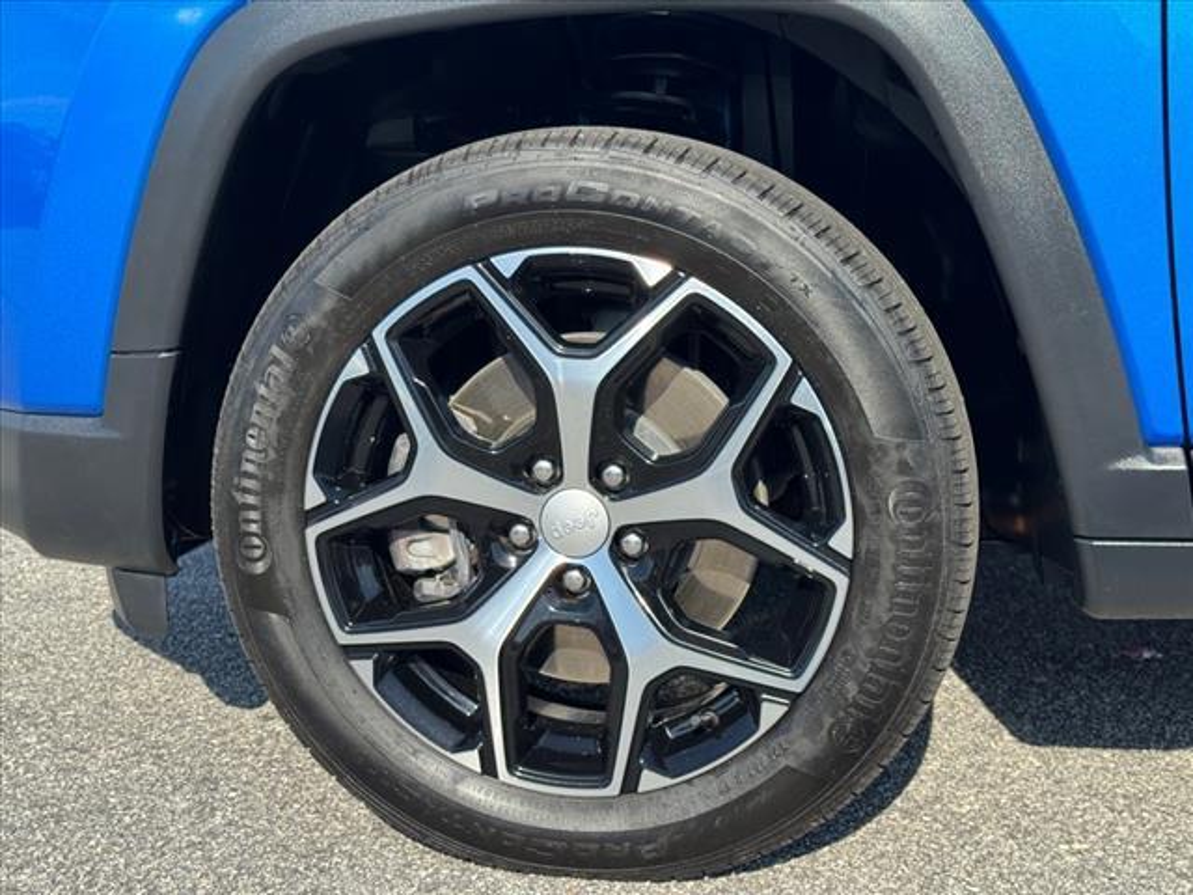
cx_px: 596
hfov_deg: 39.7
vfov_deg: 30.3
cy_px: 448
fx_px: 1654
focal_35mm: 48
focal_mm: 6.76
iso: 64
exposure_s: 1/1490
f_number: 1.78
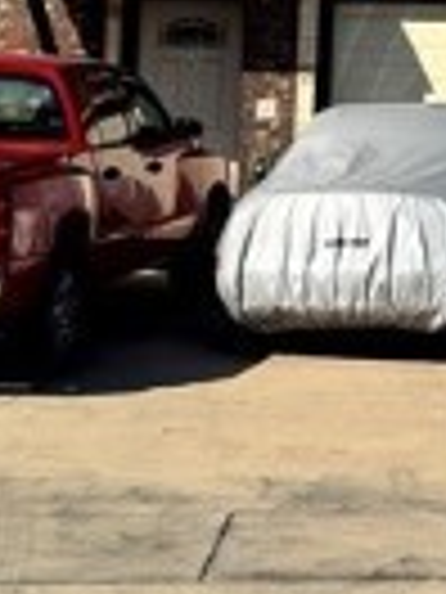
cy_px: -18
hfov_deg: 10.1
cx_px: 775
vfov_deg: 13.9
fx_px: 2405
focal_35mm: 140
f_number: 1.78
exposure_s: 1/9009
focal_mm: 6.76
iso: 80
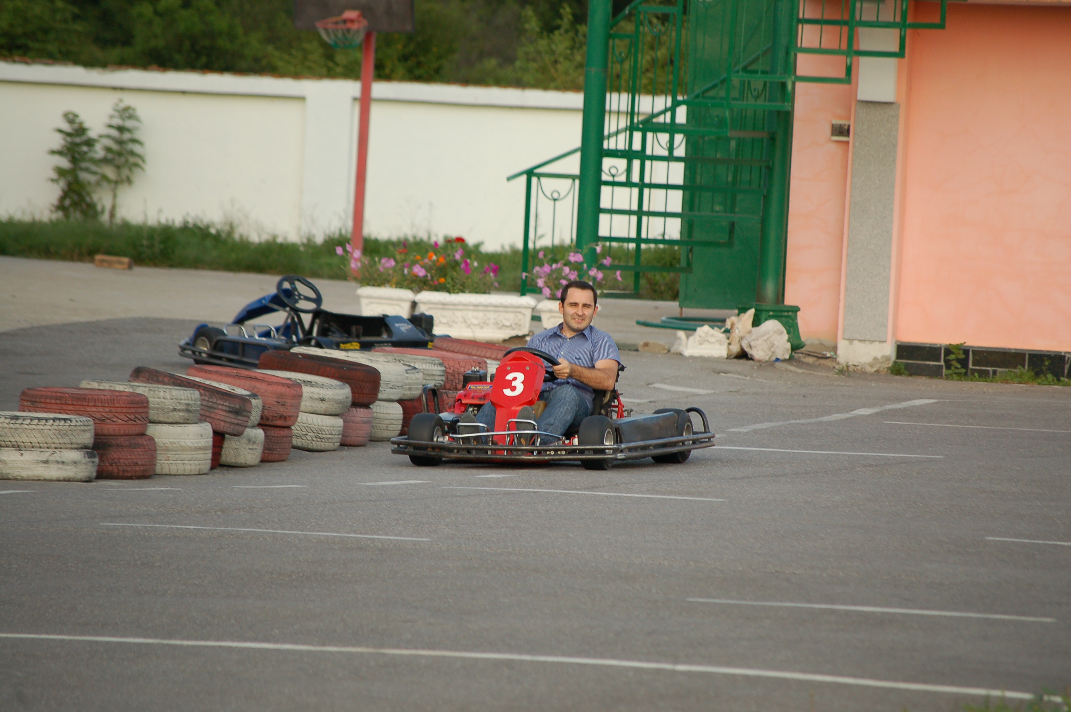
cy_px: 356
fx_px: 7802
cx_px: 536
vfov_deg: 5.2
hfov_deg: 7.9
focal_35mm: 262
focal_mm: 175
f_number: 5.6
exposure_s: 1/500
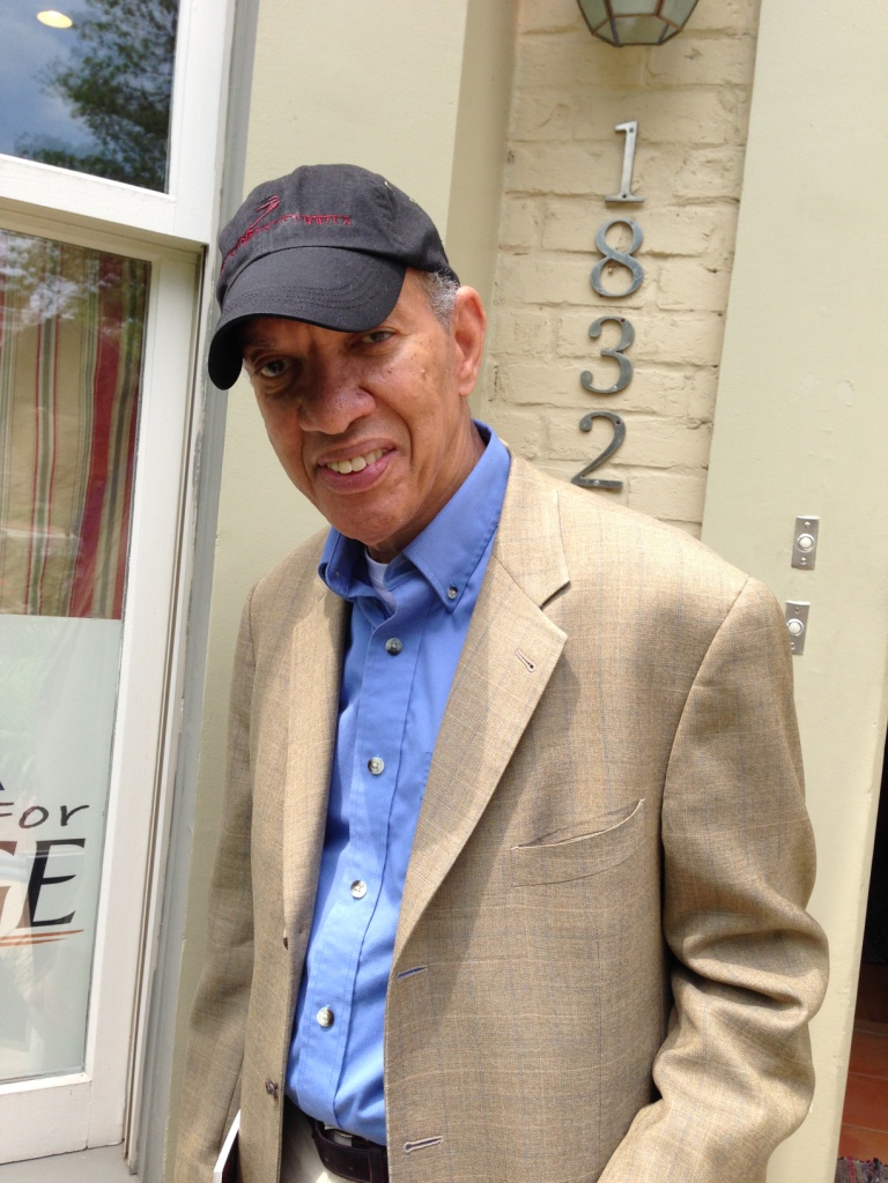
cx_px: 444
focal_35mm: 33
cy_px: 592
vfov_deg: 55.4
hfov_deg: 42.9
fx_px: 1129
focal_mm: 4.12
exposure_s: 1/497
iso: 50
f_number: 2.4
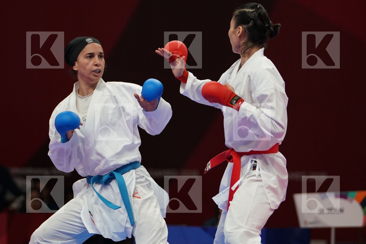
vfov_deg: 3.9
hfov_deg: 5.8
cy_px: 122
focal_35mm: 357
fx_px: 3629
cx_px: 183
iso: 2500
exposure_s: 1/1000
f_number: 4
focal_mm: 238
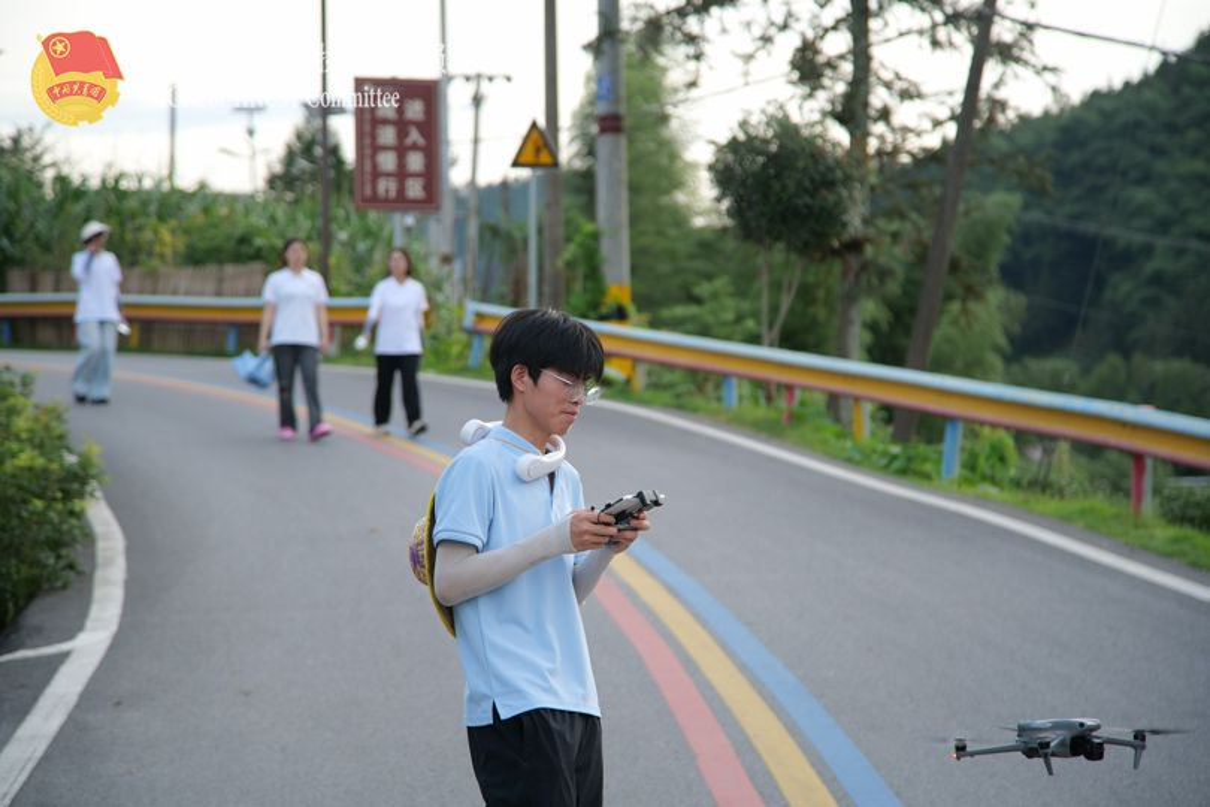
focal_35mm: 105
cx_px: 605
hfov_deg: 19.5
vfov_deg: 13.0
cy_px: 404
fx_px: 3529
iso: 320
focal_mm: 105
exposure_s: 1/125
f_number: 4
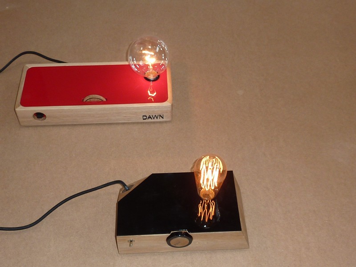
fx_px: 494
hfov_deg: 39.7
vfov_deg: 30.3
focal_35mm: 48
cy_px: 134
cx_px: 178
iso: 100
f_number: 3.3
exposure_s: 1/30
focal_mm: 4.4
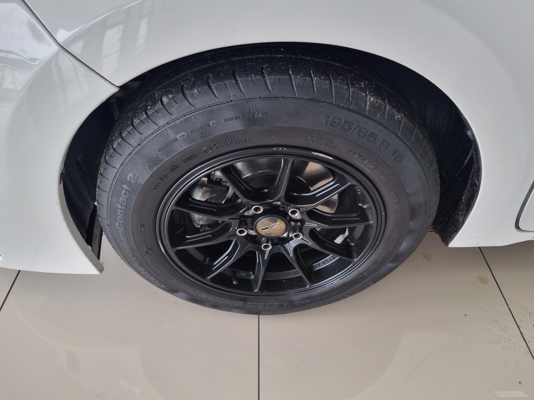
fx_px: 401
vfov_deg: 53.1
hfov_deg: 67.3
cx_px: 267
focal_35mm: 26
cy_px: 200
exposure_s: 1/100
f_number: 1.8
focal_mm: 5.4
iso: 64
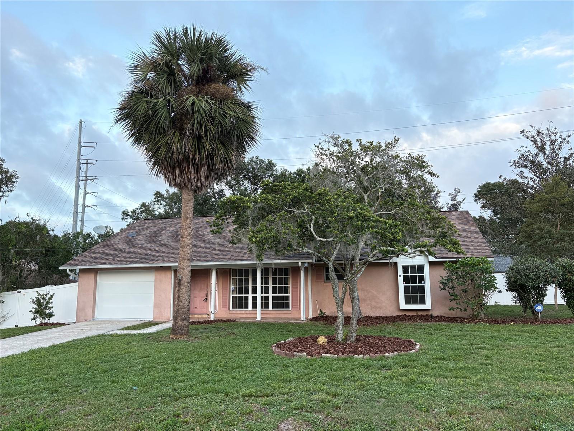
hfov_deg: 67.3
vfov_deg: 53.1
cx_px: 287
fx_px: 431
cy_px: 216
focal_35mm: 26
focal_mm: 5.96
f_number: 1.6
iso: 125
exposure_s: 1/179
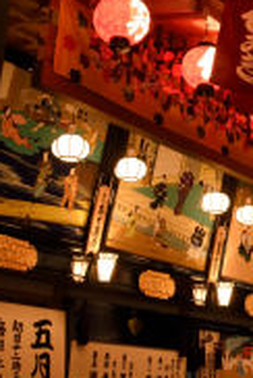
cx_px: 319
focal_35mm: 79
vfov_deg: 25.6
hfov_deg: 16.5
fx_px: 830
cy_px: 154
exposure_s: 1/8
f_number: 11
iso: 4500
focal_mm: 30
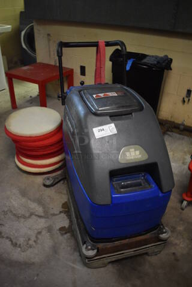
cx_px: 96
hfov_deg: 43.7
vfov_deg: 61.9
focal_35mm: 30
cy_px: 144
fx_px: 240
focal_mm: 20
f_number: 3.8
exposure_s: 1/30
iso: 2800
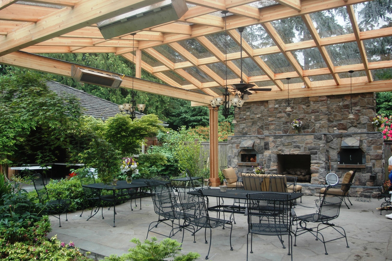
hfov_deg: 62.0
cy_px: 130
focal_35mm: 30
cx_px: 196
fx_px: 326
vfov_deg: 43.5
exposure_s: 1/80
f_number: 4.5
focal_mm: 20
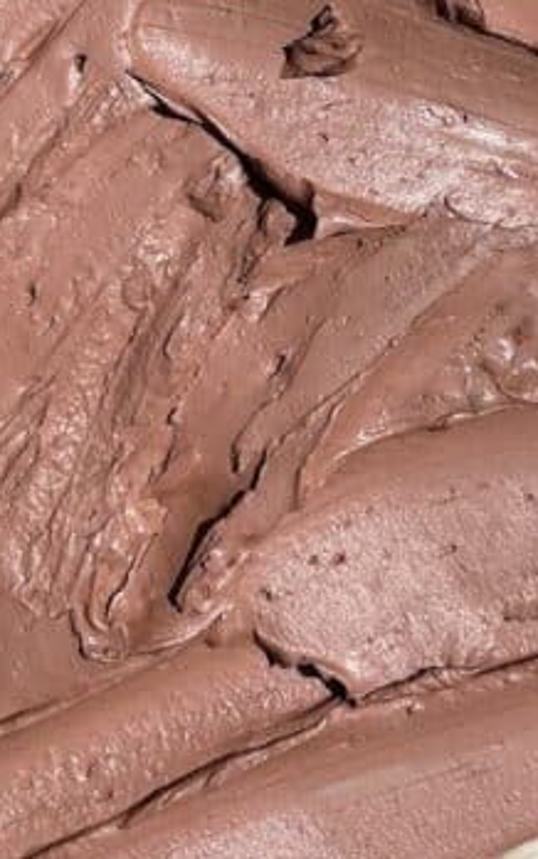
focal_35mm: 81
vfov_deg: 24.5
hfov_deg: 16.1
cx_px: 227
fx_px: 1897
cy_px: 20
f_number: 1.6
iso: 32
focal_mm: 4.2
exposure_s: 1/6897
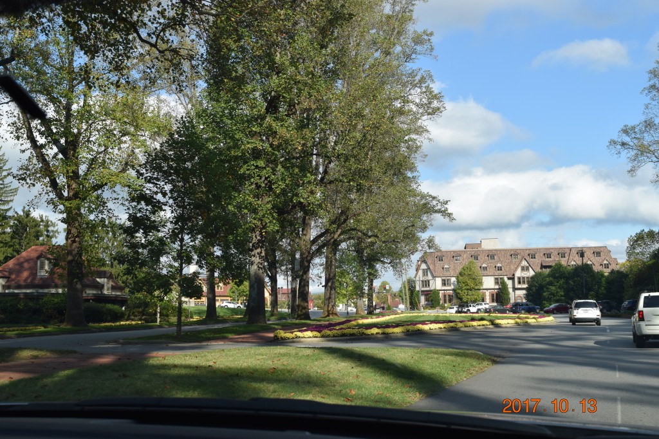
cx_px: 330
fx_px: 686
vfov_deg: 35.5
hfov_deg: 51.3
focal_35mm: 38
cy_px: 220
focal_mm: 25
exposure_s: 1/250
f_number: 8
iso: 200
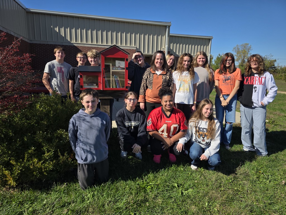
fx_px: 190
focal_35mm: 23
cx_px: 143
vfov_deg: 58.9
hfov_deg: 73.9
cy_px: 108
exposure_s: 1/6809
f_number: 1.7
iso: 80
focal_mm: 6.3
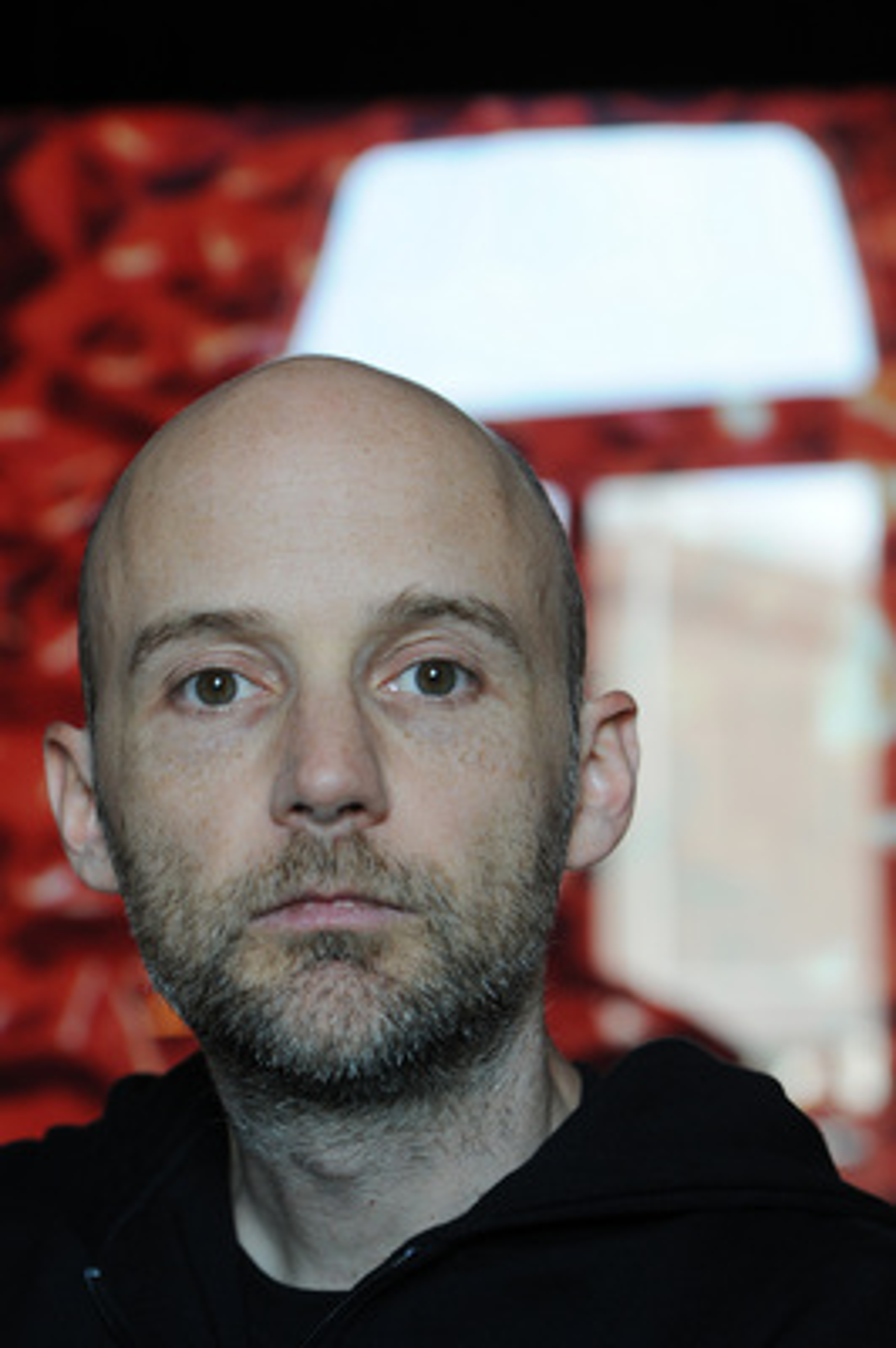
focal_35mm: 99
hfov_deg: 13.8
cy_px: 674
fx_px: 3702
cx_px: 448
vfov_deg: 20.6
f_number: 4
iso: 400
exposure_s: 1/30
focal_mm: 66
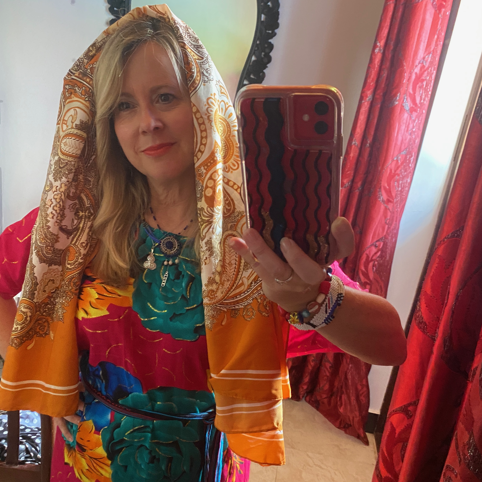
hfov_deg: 49.7
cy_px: 291
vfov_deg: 49.4
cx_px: 245
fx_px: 520
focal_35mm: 33
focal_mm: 4.25
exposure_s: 1/37
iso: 640
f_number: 1.8
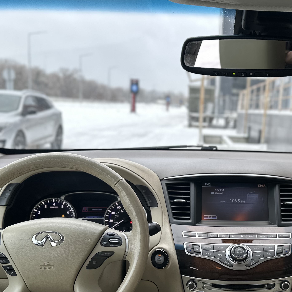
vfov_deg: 36.0
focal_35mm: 46
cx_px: 225
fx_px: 439
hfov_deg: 35.8
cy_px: 216
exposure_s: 1/301
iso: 80
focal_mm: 6.86
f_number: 1.78
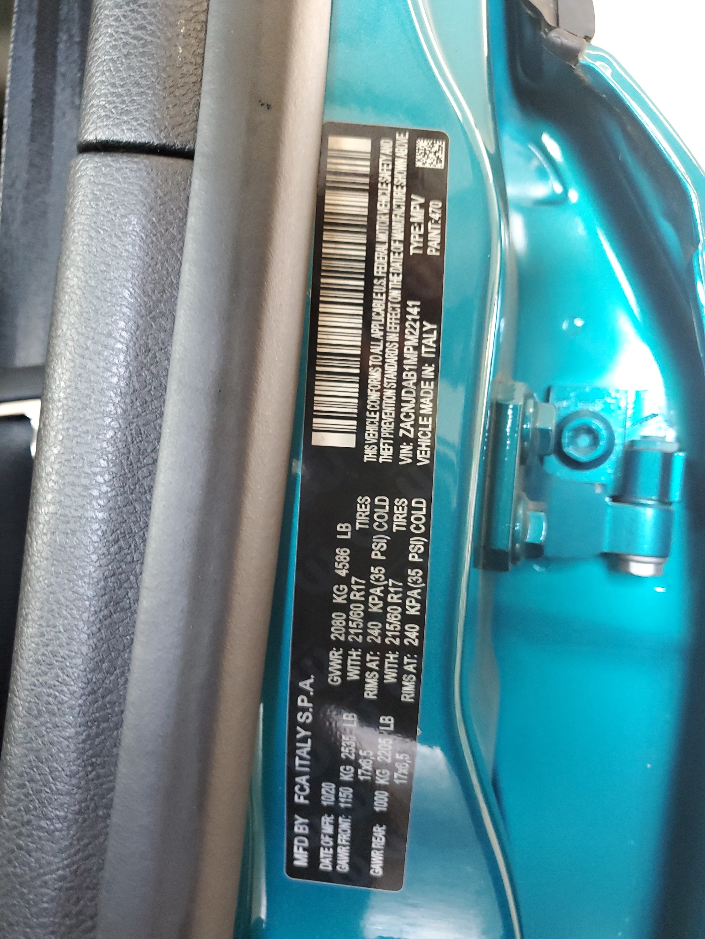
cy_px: 470
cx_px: 352
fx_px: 706
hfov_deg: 53.1
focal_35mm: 26
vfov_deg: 67.3
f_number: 1.5
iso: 310
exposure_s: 1/40
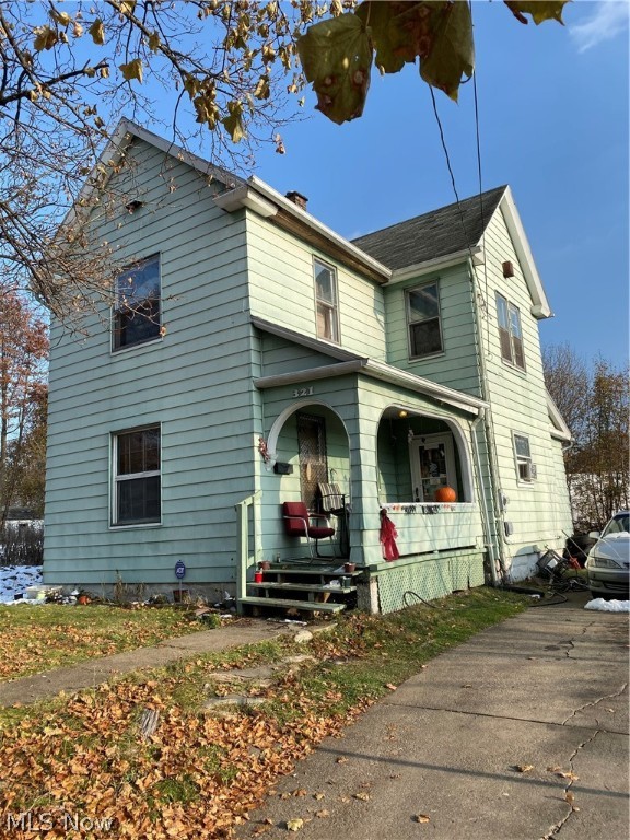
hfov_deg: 53.1
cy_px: 420
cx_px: 315
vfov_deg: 67.3
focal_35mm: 26
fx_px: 631
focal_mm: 4.25
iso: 32
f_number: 1.8
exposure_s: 1/1681
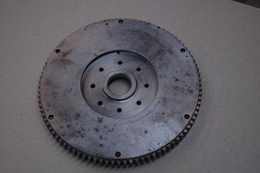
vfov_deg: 22.6
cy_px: 86
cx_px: 130
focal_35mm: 60
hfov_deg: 33.4
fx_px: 433
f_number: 5
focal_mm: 40
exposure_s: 1/100
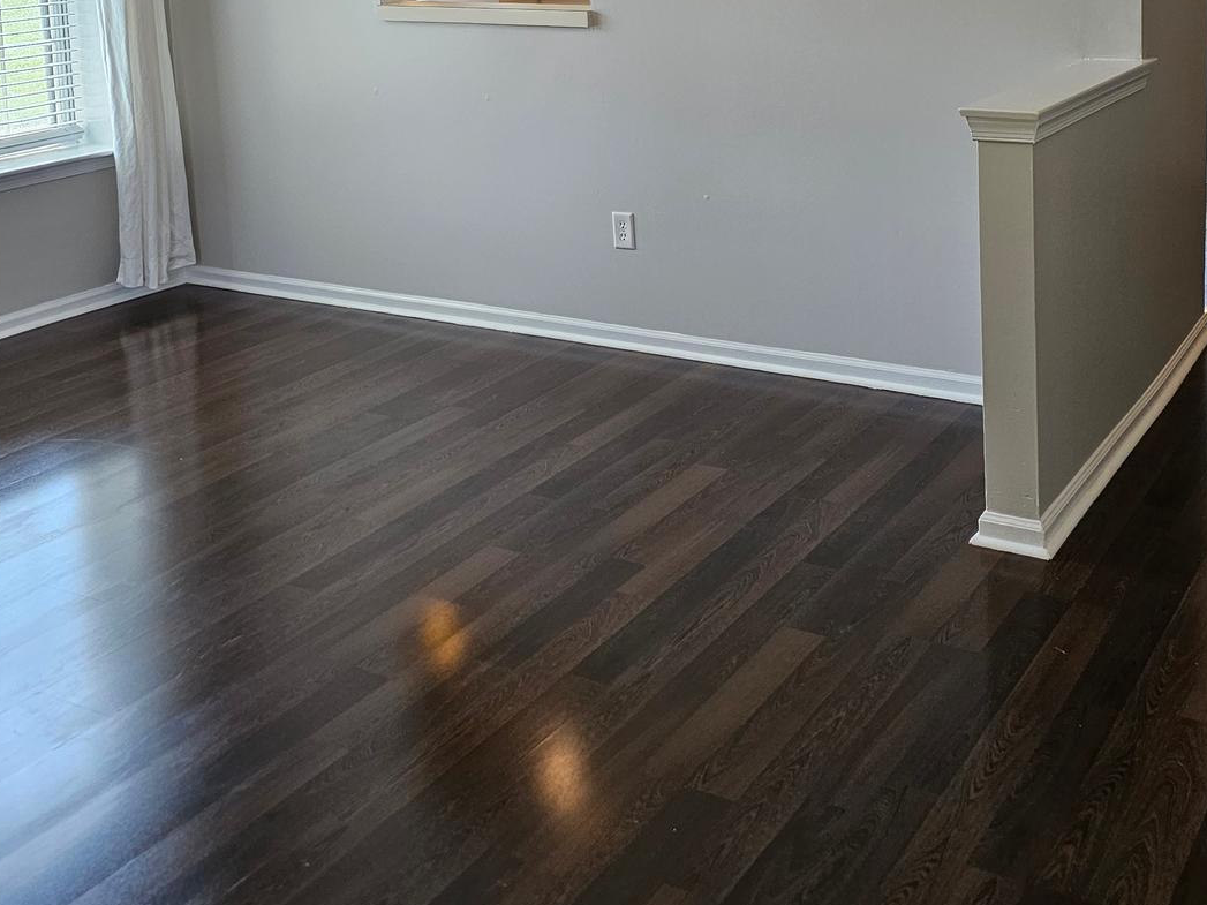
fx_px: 1569
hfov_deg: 42.1
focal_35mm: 45
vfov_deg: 30.4
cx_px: 591
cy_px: 46
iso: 160
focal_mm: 6.3
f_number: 1.7
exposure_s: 1/180
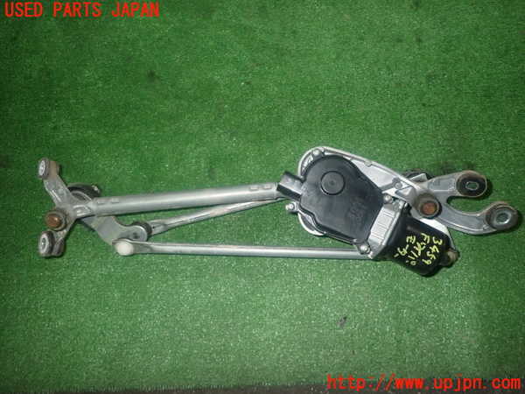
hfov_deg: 69.4
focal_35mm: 25
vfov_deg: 54.9
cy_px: 197
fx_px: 379
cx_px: 262
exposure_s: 1/30
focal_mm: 4.5
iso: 800
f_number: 5.6
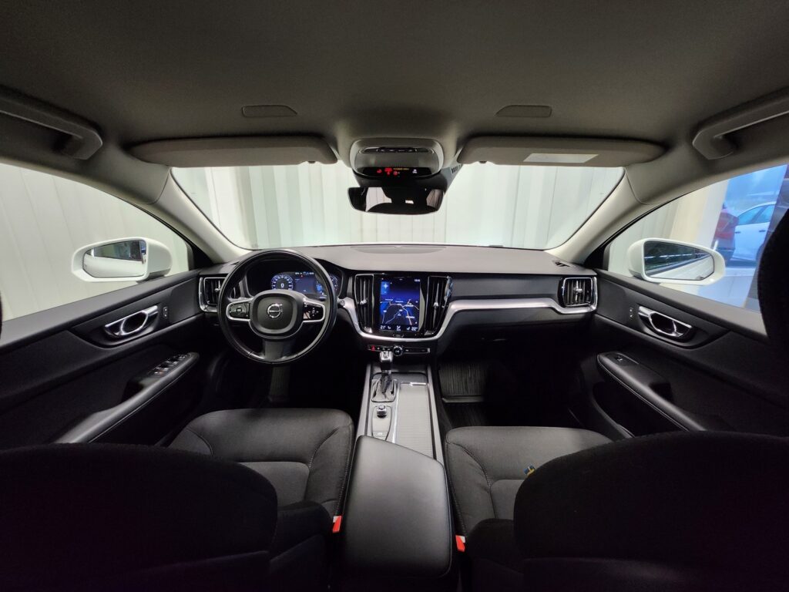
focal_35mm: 13
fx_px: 296
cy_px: 296
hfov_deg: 106.2
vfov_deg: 89.9
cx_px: 394
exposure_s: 1/33.3
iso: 320
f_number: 2.2
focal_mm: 1.74
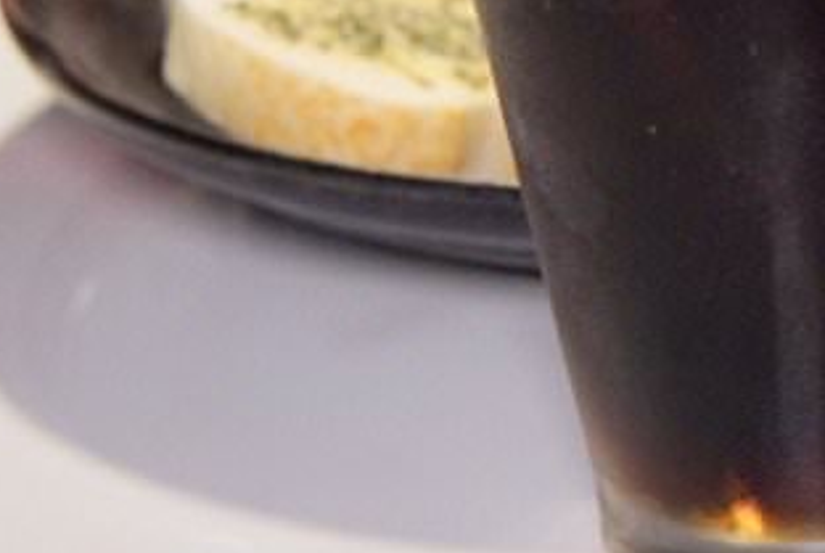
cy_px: -56
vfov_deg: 9.5
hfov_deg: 13.6
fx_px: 3305
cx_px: 1153
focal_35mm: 144
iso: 1000
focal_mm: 30
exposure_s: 1/60
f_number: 4
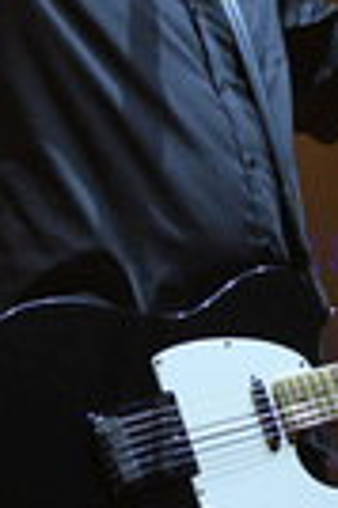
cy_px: 83
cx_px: 199
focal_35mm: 200
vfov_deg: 10.3
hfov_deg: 6.8
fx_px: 2824
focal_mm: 45
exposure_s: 1/160
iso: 1600
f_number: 4
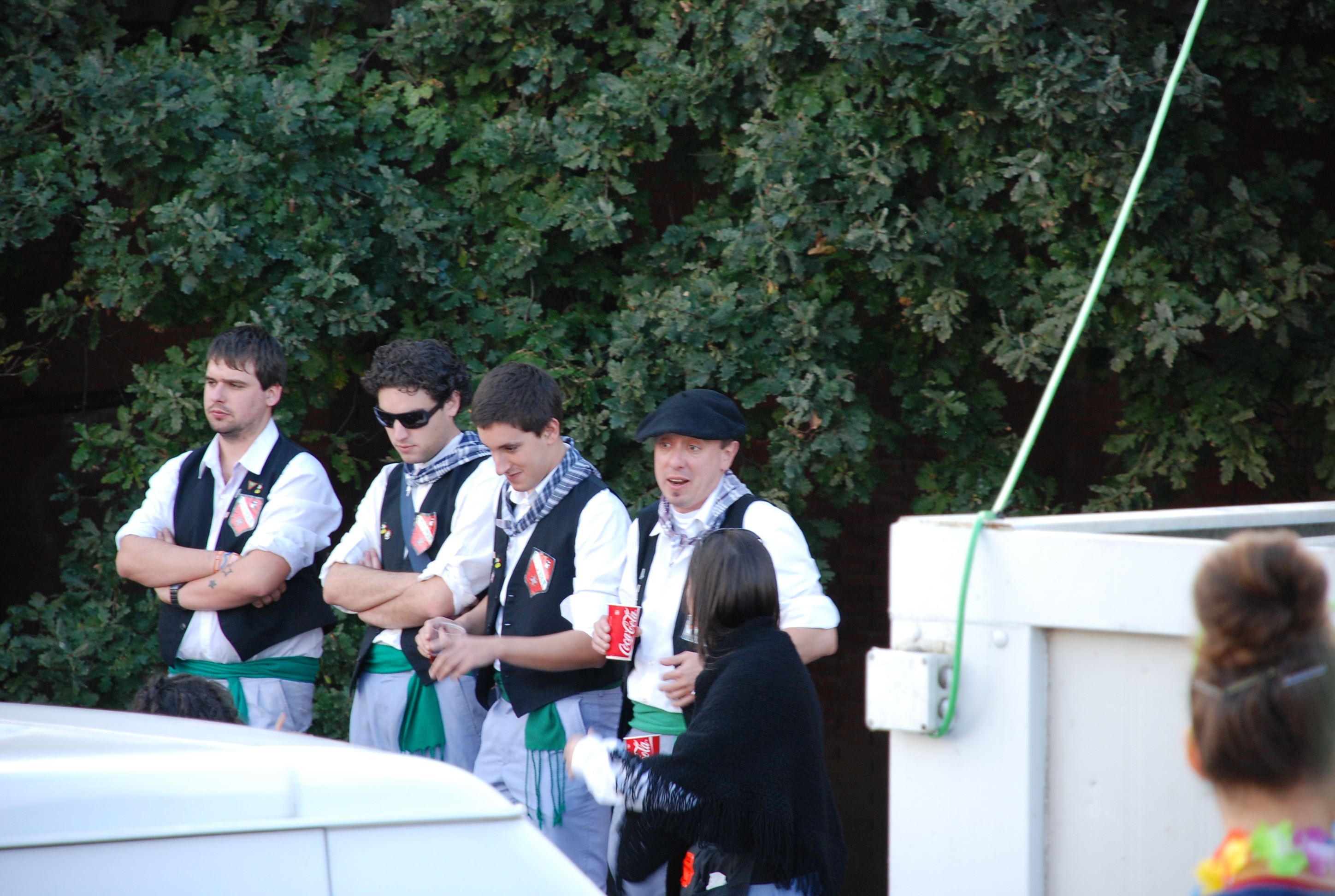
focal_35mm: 202
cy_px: 448
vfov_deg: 6.8
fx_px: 7525
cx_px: 668
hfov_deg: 10.1
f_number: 5.6
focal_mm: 135
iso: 400
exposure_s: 1/60
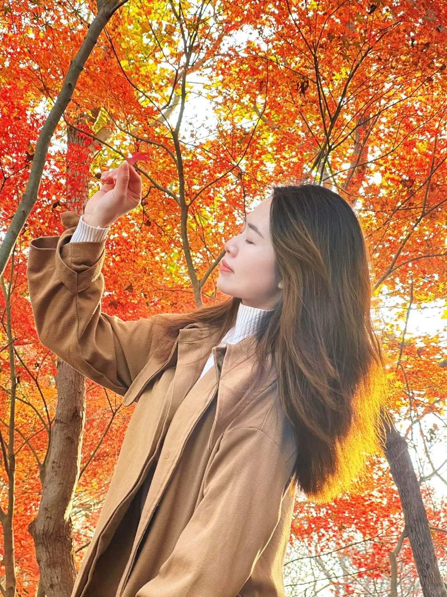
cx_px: 224
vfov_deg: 25.3
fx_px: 1326
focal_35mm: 77
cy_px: 298
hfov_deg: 19.1
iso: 160
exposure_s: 1/99
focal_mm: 9
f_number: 2.8
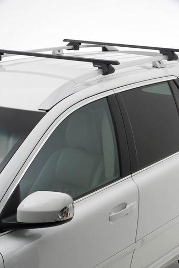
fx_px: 522
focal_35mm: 70
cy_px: 134
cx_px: 90
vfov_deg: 28.8
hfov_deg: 19.5
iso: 50
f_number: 18
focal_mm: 70
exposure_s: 1/100
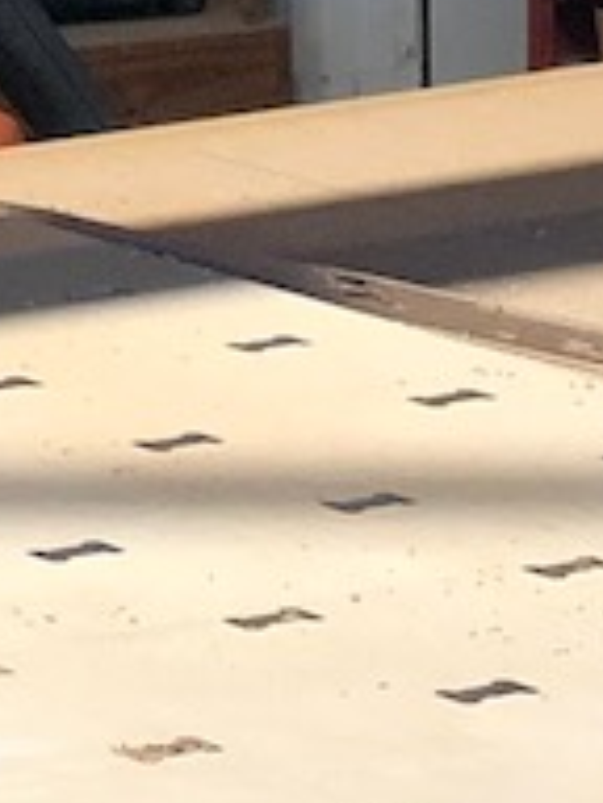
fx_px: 8036
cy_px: 1539
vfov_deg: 5.6
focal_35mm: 346
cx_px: 402
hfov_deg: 4.3
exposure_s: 1/60
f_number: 2.4
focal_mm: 6
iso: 50
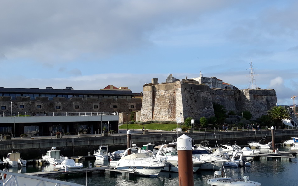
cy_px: 74
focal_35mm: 29
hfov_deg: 64.6
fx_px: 236
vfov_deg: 42.9
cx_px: 148
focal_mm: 3.71
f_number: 1.7
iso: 40
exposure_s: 1/1908
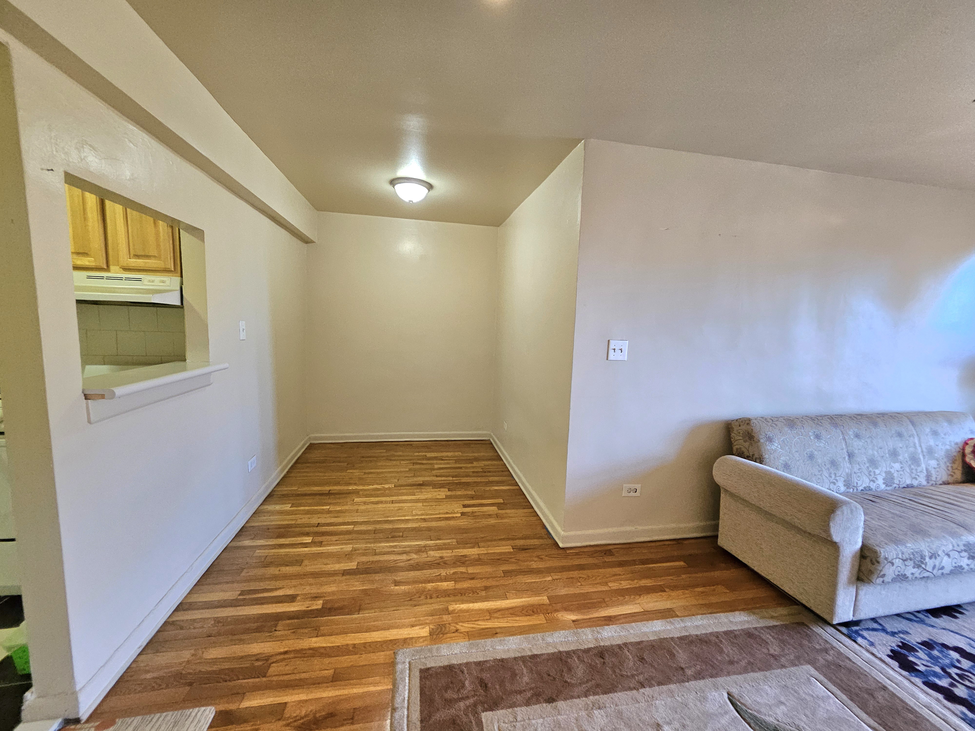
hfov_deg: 106.2
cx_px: 488
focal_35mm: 13
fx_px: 366
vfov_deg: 89.9
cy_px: 366
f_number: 2.2
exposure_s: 1/40
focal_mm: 1.7
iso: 320
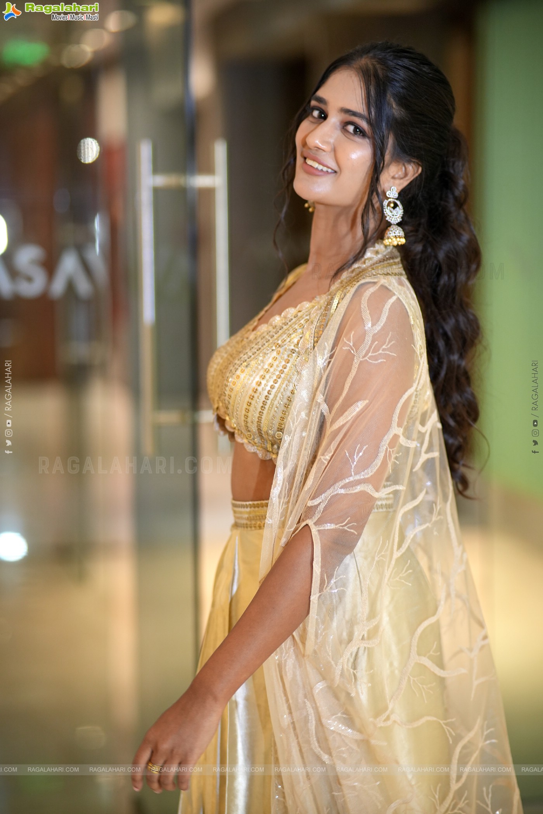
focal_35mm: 85
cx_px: 272
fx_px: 1923
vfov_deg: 23.9
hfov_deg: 16.1
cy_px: 407
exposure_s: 1/160
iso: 800
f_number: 1.8
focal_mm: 85
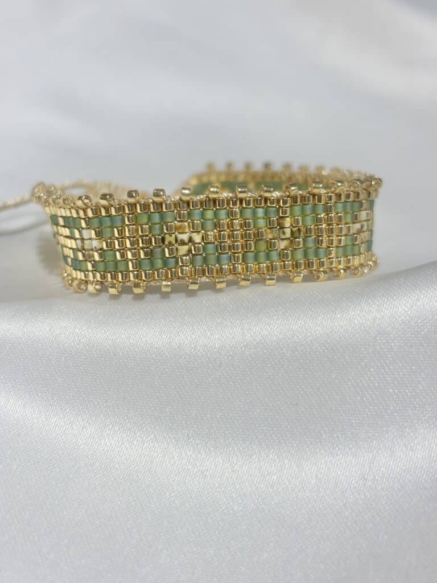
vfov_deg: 36.8
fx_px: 875
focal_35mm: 52
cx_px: 218
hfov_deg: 28.0
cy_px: 292
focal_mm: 5.96
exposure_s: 1/244
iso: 32
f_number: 1.6
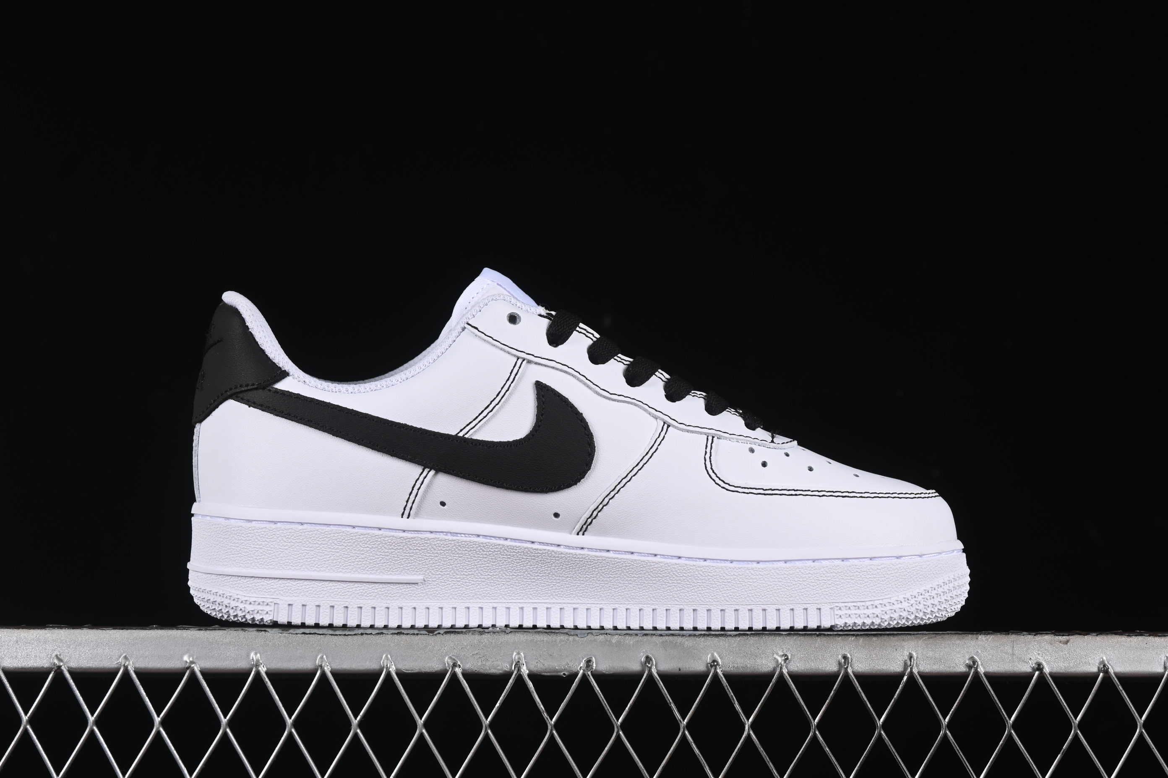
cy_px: 389
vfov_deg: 18.2
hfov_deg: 27.0
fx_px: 2433
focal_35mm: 75
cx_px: 584
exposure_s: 1/100
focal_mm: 50
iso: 160
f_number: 8
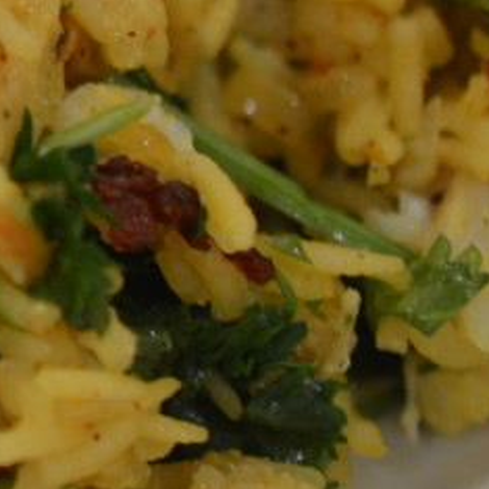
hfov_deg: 7.6
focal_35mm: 222
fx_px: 3548
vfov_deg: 7.8
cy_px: 6
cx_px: -485
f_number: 3
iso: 720
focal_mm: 40
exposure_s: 1/60
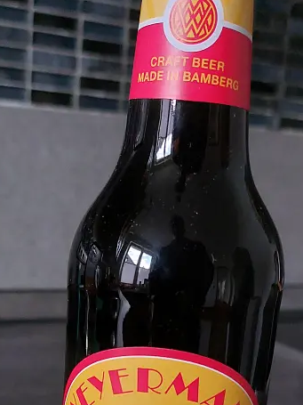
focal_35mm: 54
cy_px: 358
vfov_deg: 33.8
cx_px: 101
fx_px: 631
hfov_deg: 26.9
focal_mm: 5.23
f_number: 1.8
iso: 160
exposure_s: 1/50
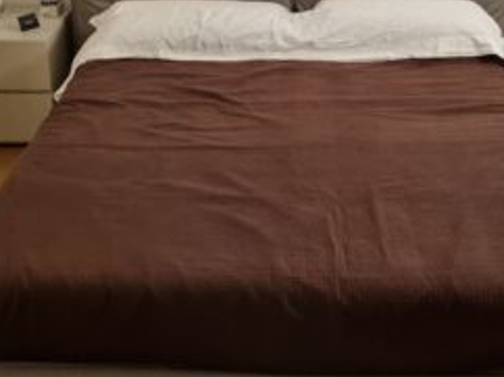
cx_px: 271
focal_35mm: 43
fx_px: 625
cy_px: 67
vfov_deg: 32.5
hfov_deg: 43.9
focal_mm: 5.4
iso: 640
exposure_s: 1/33
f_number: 1.8
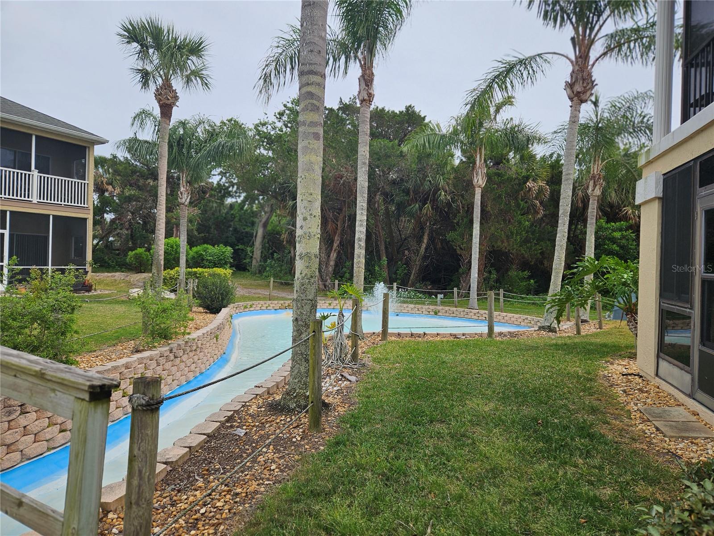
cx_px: 357
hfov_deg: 73.9
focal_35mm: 23
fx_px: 474
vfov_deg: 58.9
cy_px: 268
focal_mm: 5.4
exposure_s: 1/1989
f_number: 1.8
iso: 25
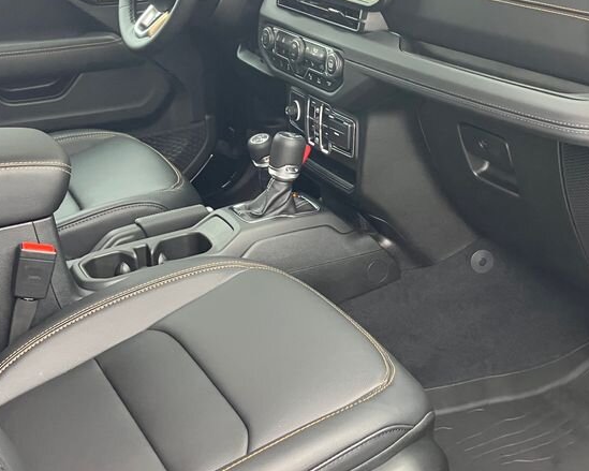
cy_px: 180
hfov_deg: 36.5
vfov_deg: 29.6
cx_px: 353
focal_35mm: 51
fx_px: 889
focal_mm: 3.99
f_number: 1.8
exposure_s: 1/60
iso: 160
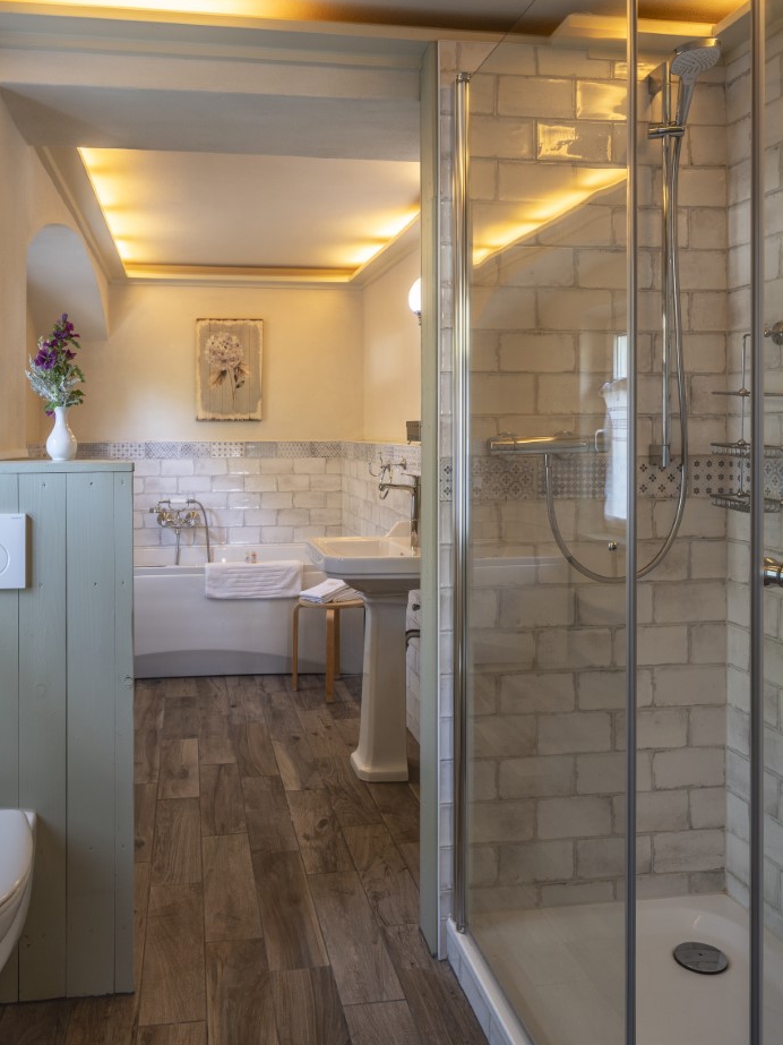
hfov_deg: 51.0
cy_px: 487
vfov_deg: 65.3
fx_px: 814
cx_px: 311
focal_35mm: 27
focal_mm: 16
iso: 100
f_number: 9
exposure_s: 1/2.5
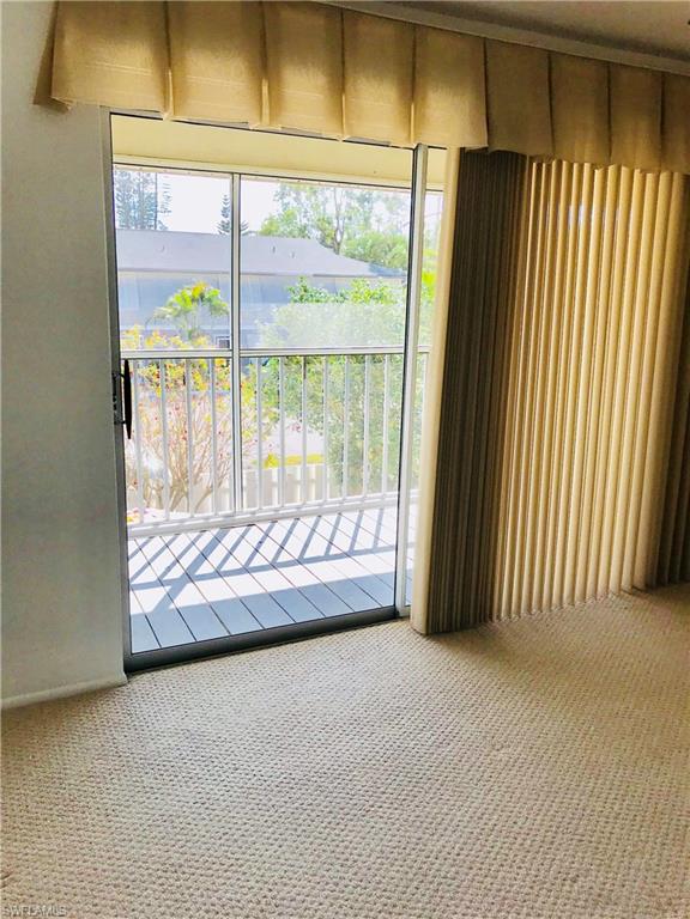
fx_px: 744
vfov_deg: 63.4
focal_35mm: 28
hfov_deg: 49.7
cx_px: 345
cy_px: 460
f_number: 1.8
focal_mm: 3.99
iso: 20
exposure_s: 1/630
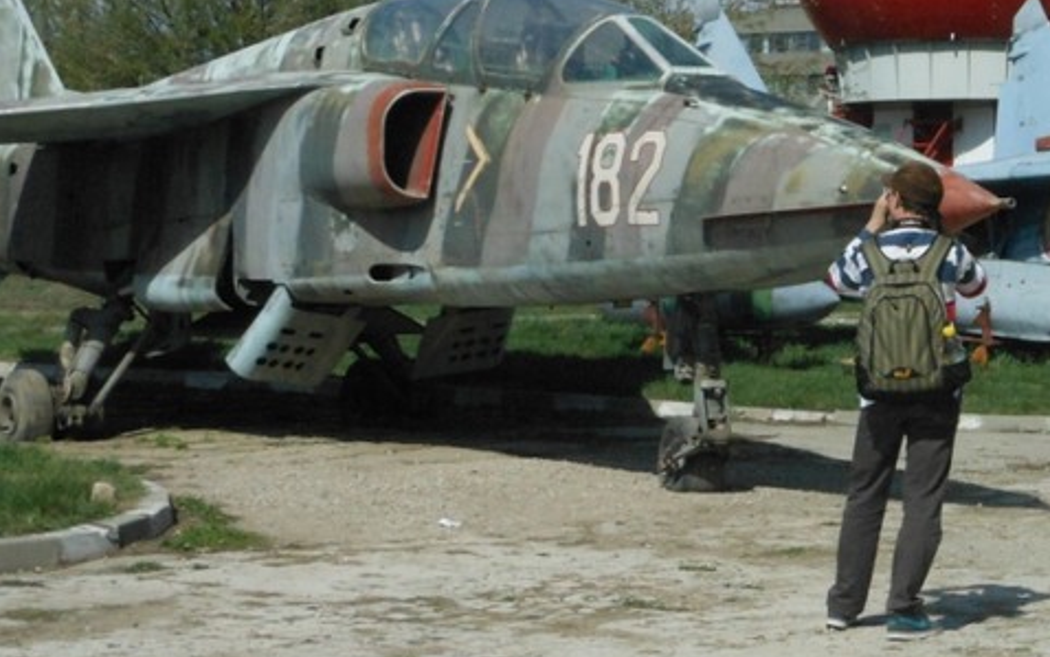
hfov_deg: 17.7
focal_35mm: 117
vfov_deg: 11.1
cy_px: 75
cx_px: 841
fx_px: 3349
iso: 400
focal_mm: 11.7
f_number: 13.6
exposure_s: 1/800
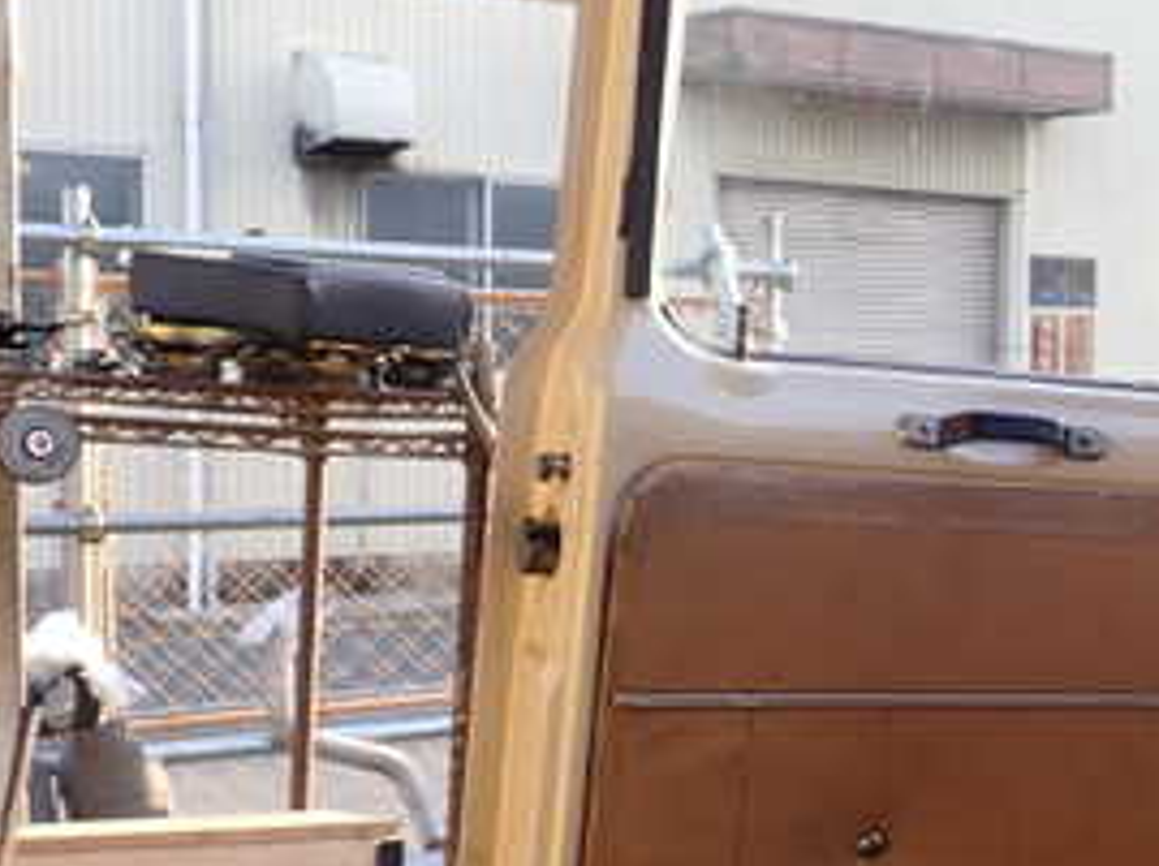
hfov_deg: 27.6
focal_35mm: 67
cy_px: 504
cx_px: 1116
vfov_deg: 21.9
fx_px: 2240
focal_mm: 5.4
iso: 100
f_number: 3.2
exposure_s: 1/100
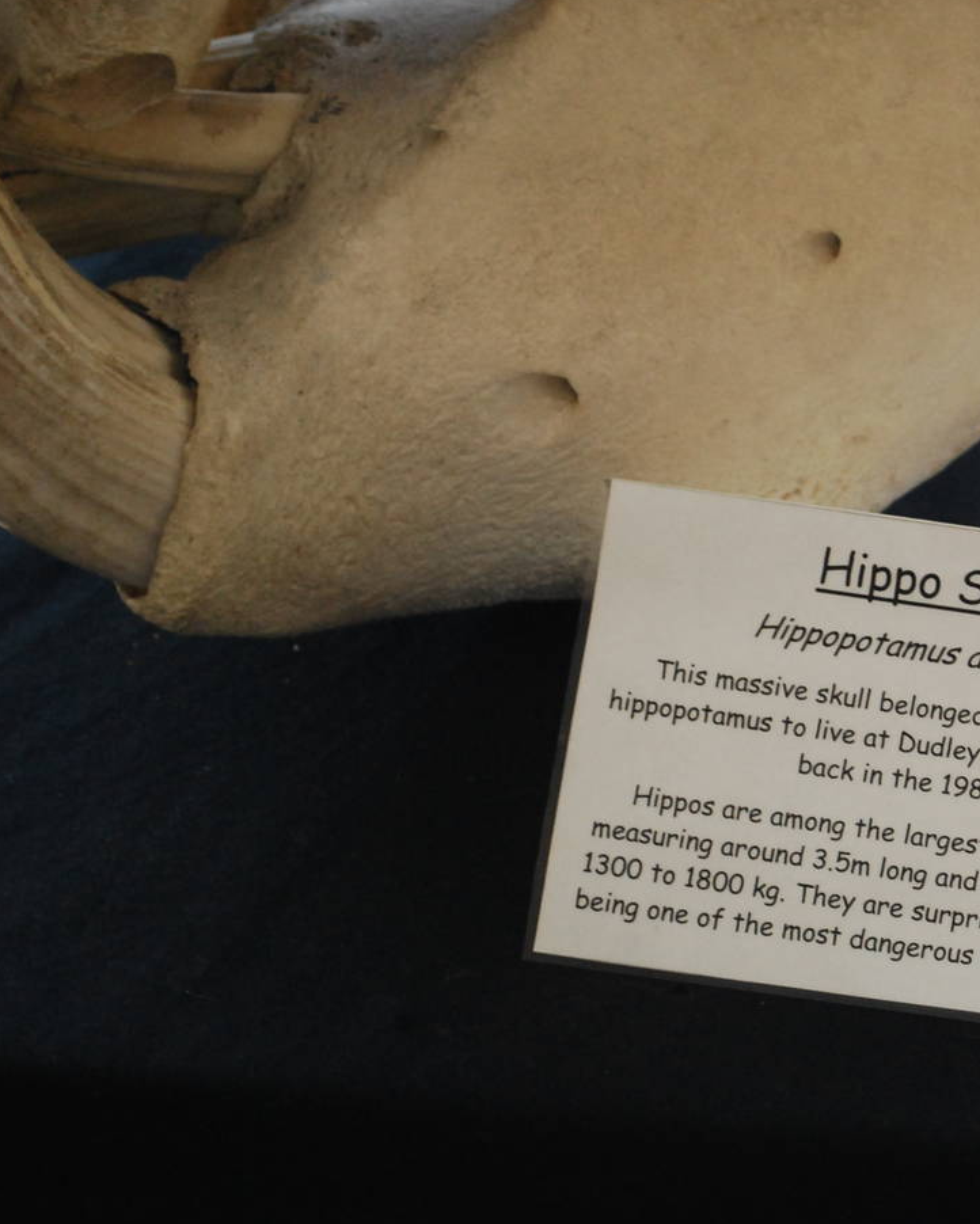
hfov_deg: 11.8
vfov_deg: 14.8
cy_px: 588
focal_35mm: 130
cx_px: 949
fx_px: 4712
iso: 800
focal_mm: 52
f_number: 5.6
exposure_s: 1/25
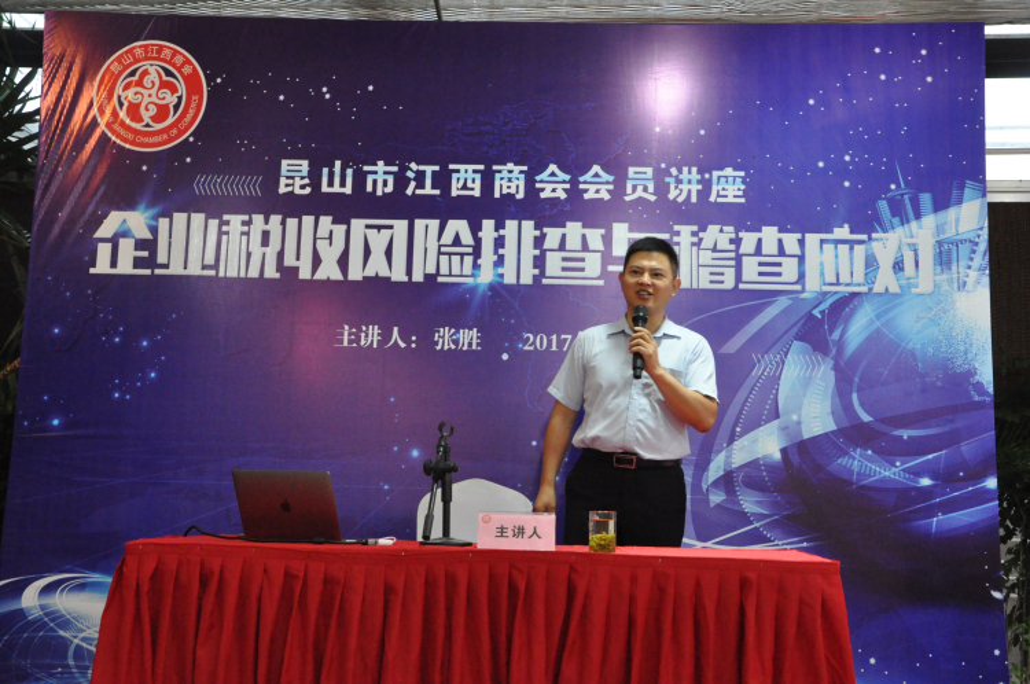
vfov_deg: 34.1
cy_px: 342
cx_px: 515
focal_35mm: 39
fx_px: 1114
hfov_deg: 49.6
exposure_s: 1/50
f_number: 7.1
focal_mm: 26
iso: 3200
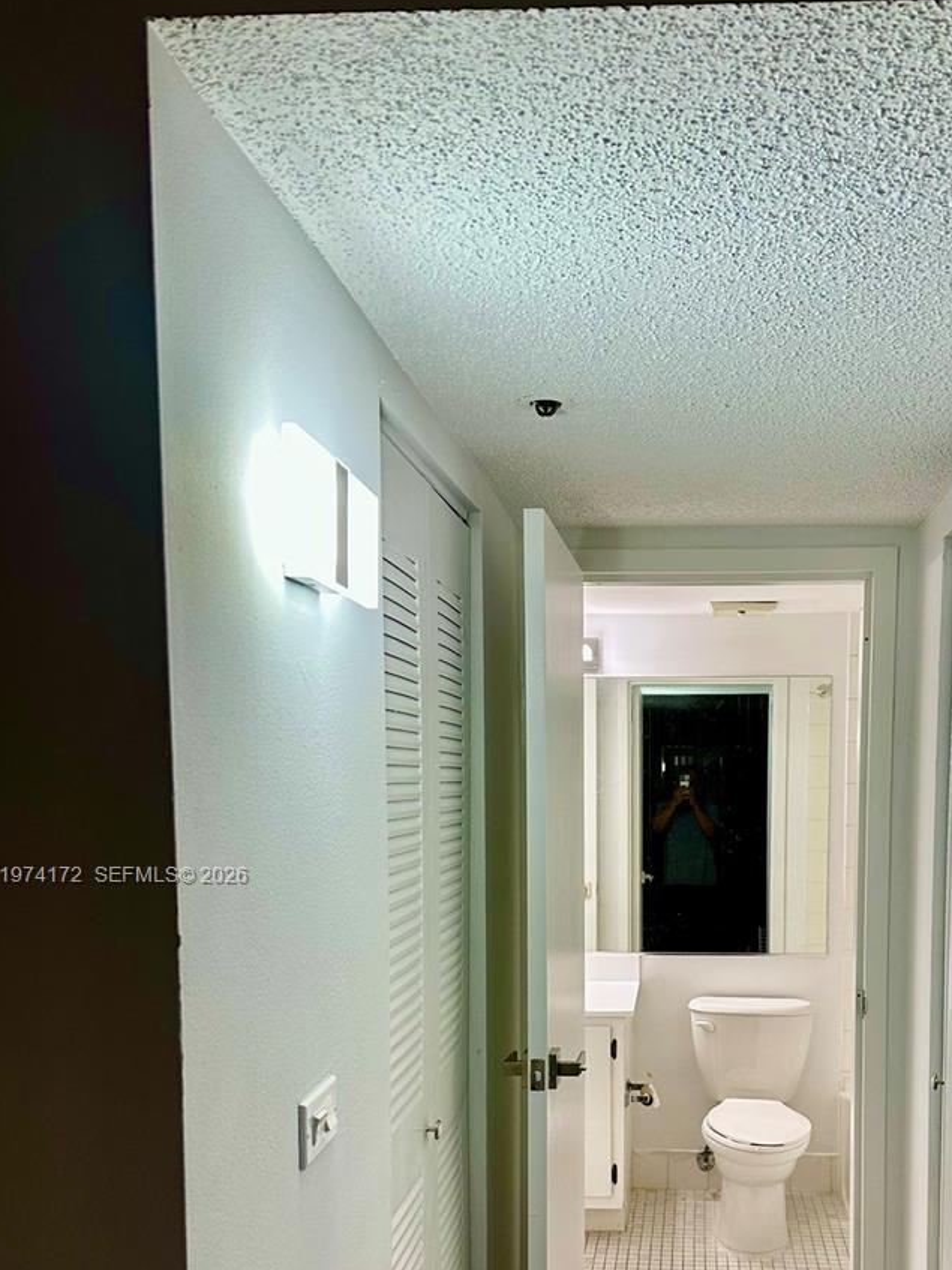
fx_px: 1247
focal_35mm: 34
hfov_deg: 41.2
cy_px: 877
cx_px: 645
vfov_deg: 52.6
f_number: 1.78
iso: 160
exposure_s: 1/120
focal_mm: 6.86
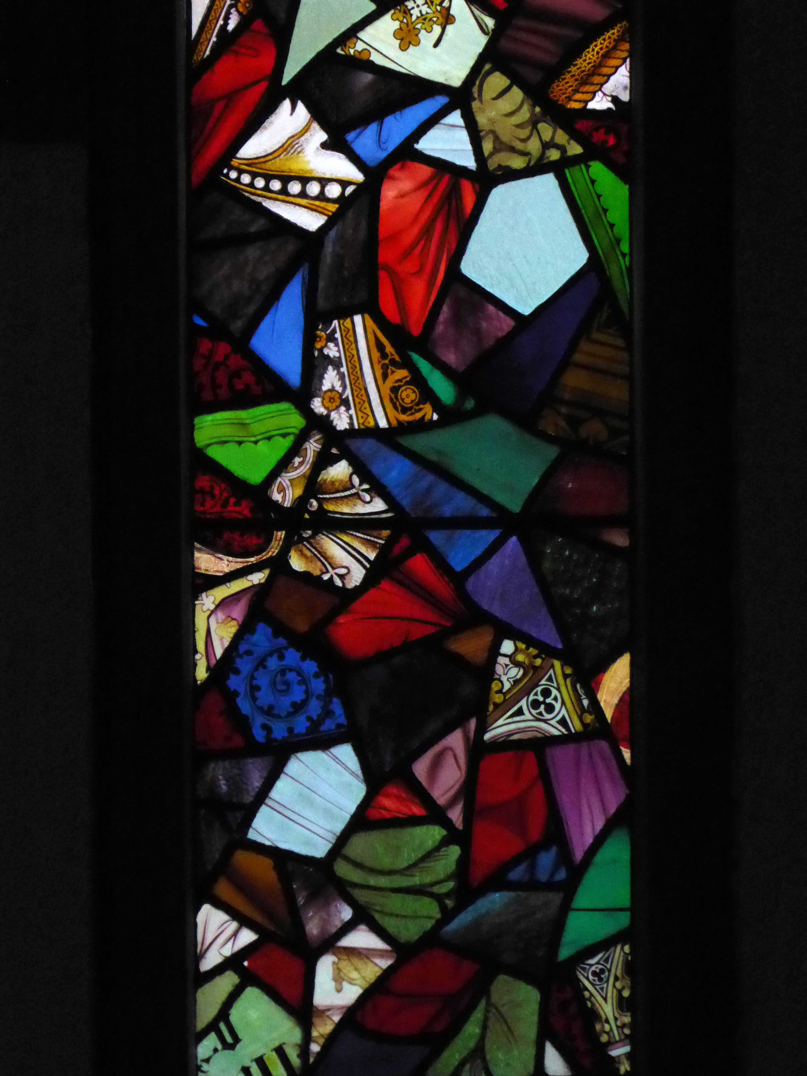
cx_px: 404
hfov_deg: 4.6
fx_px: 10009
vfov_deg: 6.2
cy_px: 538
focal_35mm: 322
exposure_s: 1/320
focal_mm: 57.7
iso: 1600
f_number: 5.9
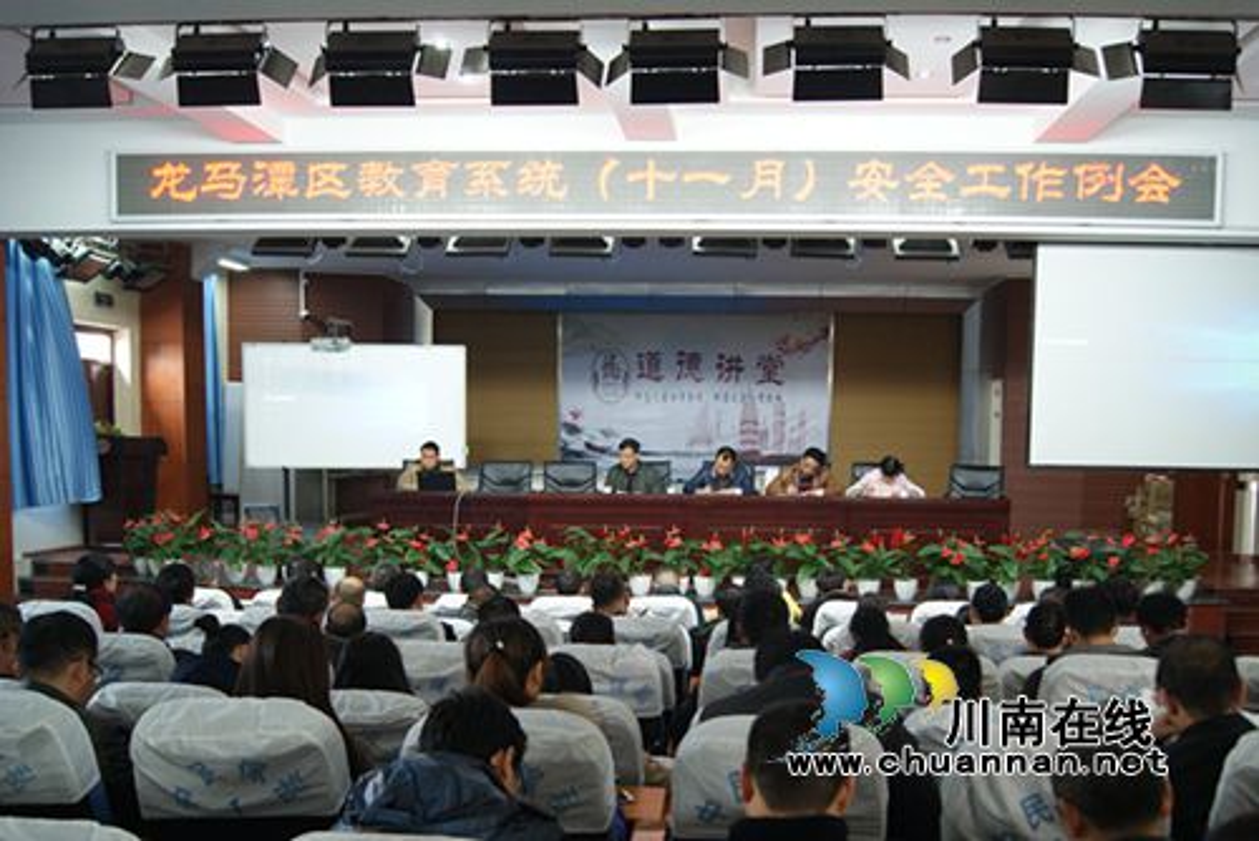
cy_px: 420
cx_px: 630
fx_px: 1260
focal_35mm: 36
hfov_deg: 53.1
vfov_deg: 36.9
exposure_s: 1/20
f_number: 4
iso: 400
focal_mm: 24
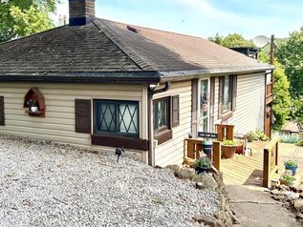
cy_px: 96
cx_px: 122
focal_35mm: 41
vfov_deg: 35.1
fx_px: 359
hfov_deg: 45.5
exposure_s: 1/1437
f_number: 1.6
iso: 50
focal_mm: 5.96
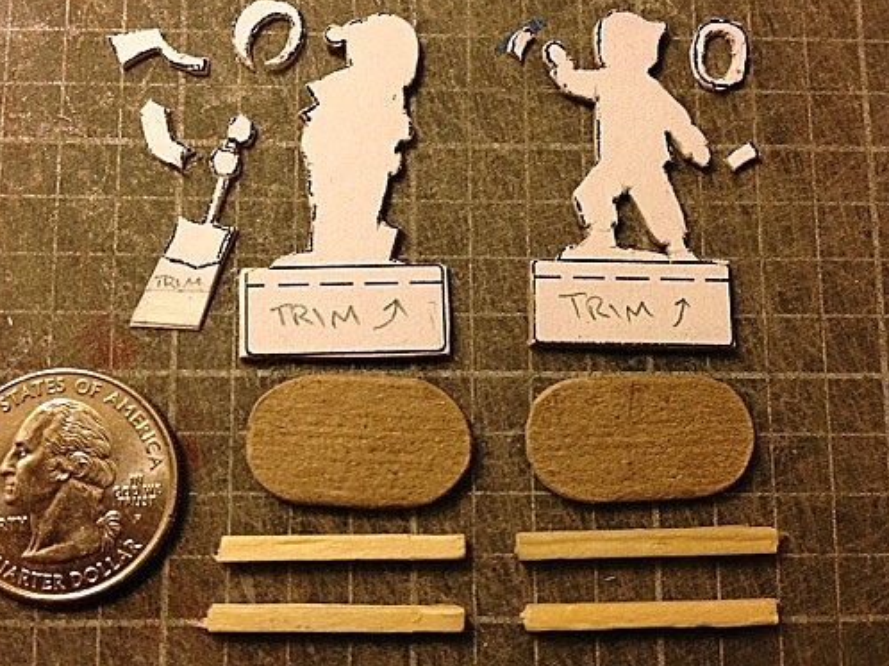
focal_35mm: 45
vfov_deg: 32.2
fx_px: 1155
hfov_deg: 42.1
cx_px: 412
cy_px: 325
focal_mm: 4.28
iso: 100
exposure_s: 1/20
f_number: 2.4
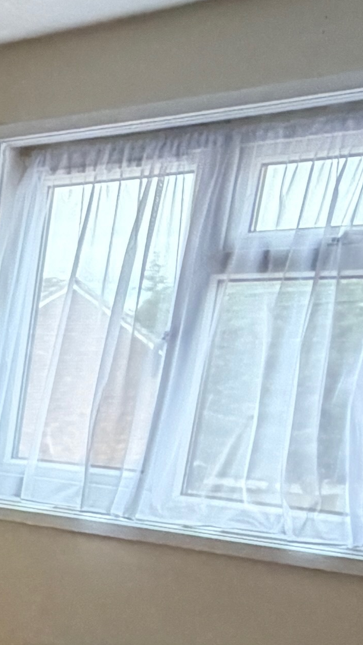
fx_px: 1181
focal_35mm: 69
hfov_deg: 12.1
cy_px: 626
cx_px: -615
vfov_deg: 28.9
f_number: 2.2
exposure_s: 1/121
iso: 320
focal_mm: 2.22
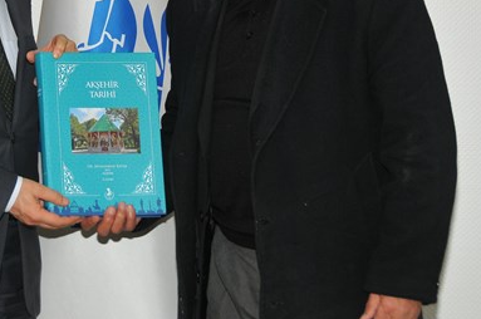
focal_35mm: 138
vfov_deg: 9.9
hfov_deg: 14.9
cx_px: 136
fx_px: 1839
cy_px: 57
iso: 500
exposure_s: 1/60
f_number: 6.3
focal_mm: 55
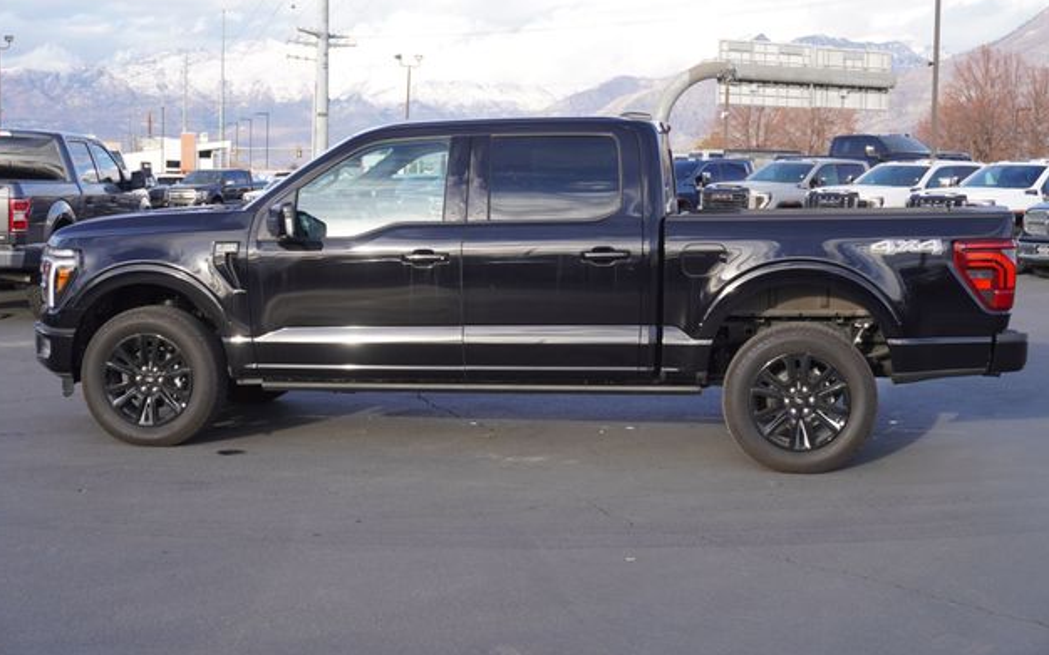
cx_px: 516
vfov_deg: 26.6
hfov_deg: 41.4
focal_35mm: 49
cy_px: 305
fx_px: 1387
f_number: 6.3
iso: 100
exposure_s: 1/100
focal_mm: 31
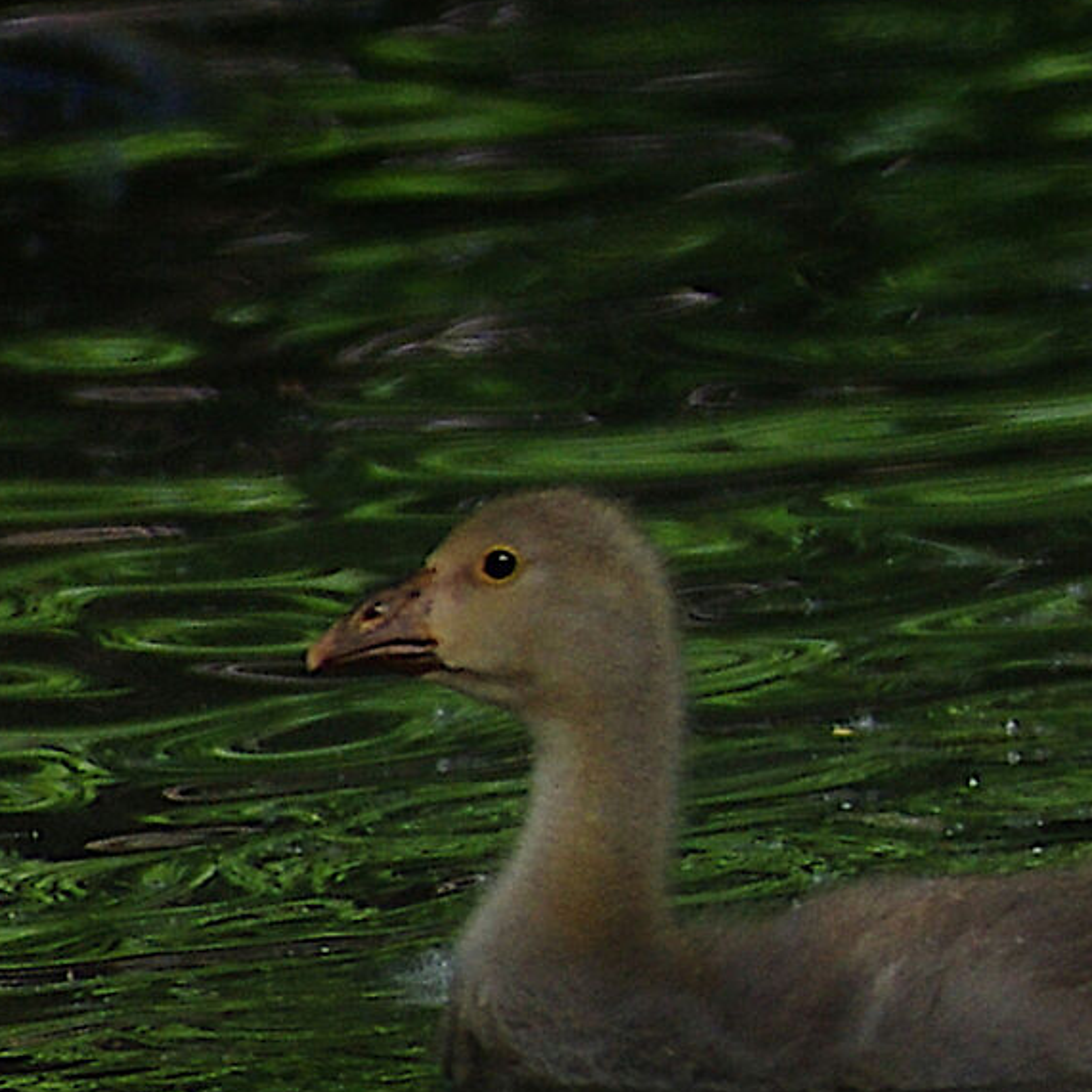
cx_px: 2287
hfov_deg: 1.3
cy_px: 467
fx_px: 47754
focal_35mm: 1338
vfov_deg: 1.3
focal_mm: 250
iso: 400
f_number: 5
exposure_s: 1/2500
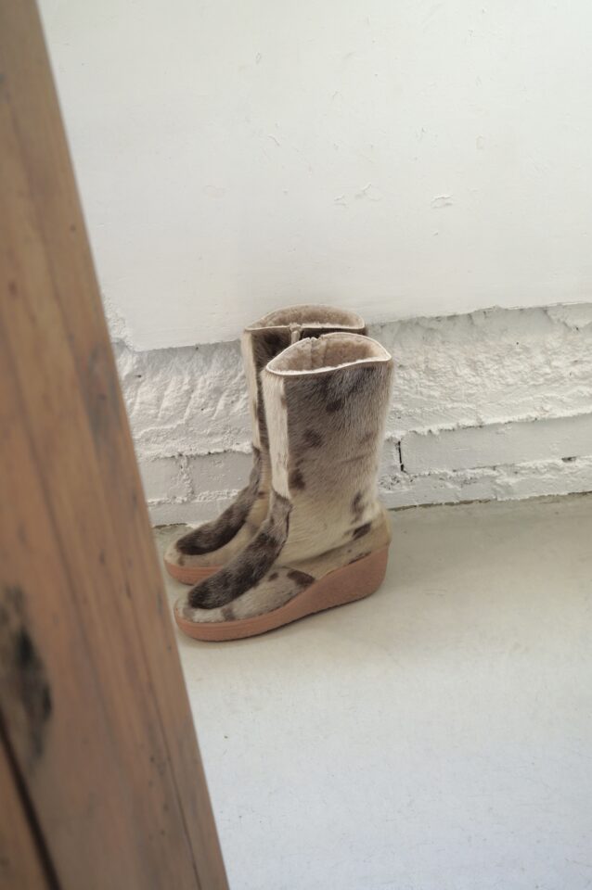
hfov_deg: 36.8
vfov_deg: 53.2
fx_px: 890
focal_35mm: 36
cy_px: 445
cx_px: 296
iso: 2000
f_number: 14
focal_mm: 35
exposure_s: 1/20
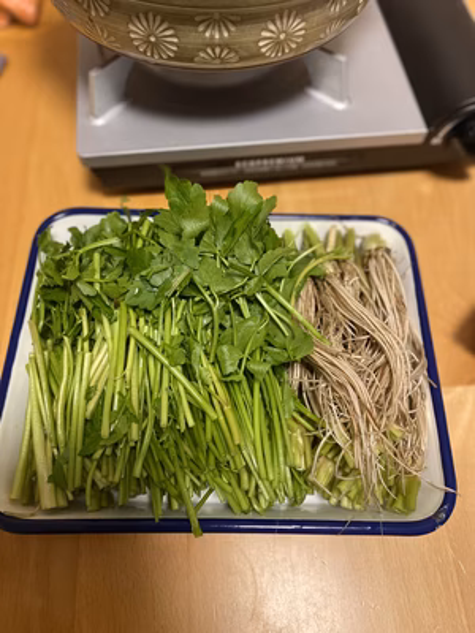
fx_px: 476
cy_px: 316
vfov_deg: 67.3
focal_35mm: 26
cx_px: 238
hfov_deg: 53.1
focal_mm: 4.25
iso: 250
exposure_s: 1/52
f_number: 1.8
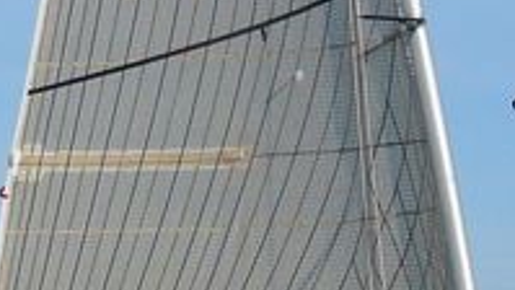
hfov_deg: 5.4
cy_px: 756
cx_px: 357
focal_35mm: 399
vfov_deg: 3.0
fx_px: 5449
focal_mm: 15.2
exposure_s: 1/1000
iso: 100
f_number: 5.6
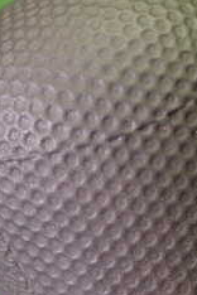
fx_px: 657
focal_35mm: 80
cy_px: 121
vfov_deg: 25.3
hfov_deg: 16.6
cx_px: 211
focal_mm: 5.5
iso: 640
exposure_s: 1/125
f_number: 2.3
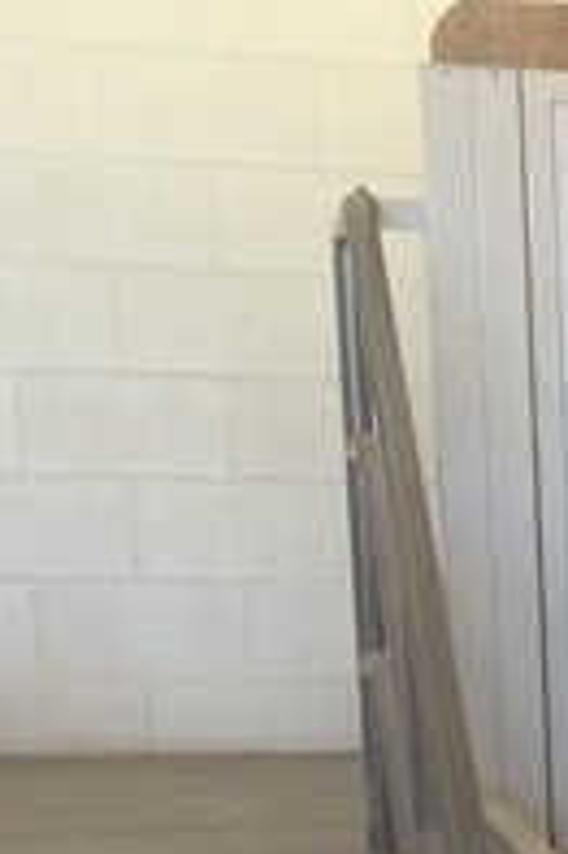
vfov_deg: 18.8
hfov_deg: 12.5
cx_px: 1028
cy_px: 1138
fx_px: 2371
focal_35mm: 100
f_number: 2.2
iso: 40
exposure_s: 1/30
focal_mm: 4.15
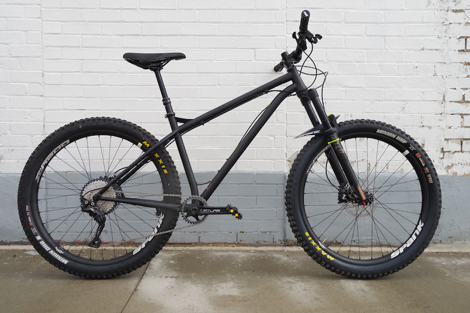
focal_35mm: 34
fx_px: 444
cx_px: 235
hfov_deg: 55.8
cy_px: 156
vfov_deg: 38.9
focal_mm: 34
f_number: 8
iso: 800
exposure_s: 1/500
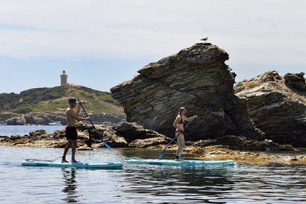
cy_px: 102
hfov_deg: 15.8
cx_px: 153
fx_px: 1105
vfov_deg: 10.5
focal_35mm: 130
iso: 200
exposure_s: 1/500
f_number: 9
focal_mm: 130
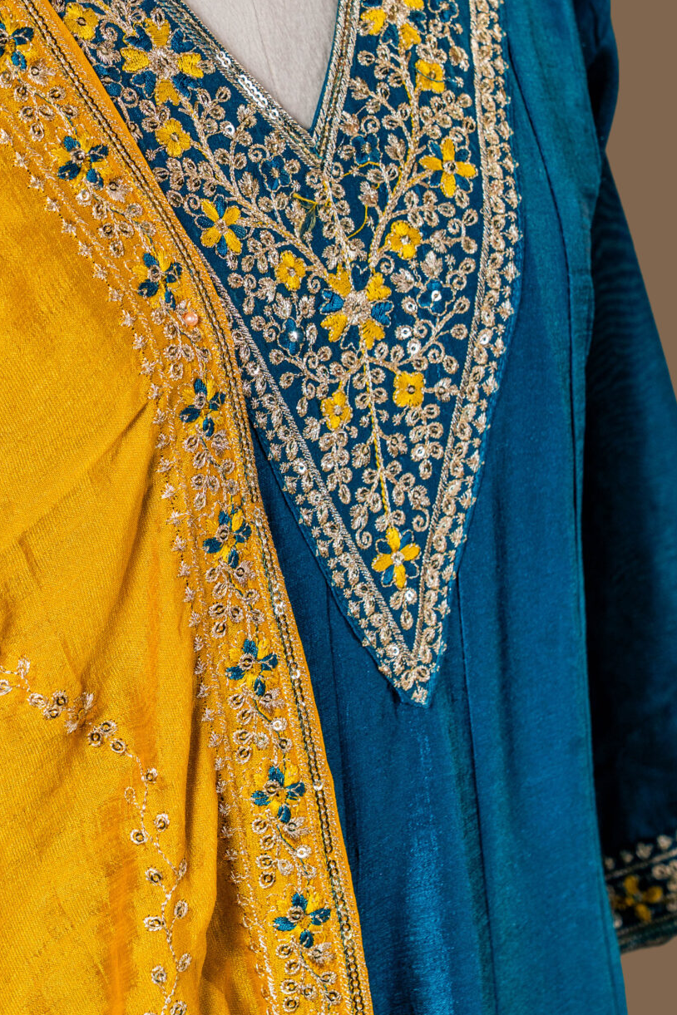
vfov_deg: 14.6
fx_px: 3949
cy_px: 282
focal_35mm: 140
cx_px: 177
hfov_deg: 9.8
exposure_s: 1/125
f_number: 8
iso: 100
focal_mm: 89
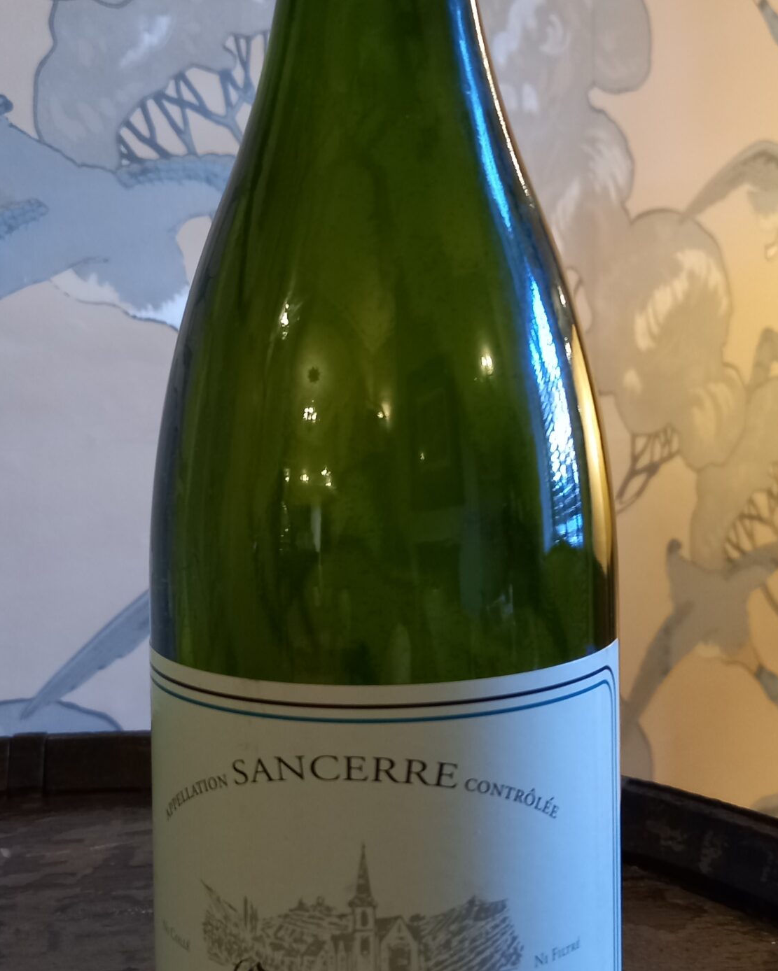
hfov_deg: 33.4
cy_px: 402
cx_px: 435
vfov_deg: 41.0
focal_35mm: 45
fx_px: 1295
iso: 250
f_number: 2
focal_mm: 4.6
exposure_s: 1/25
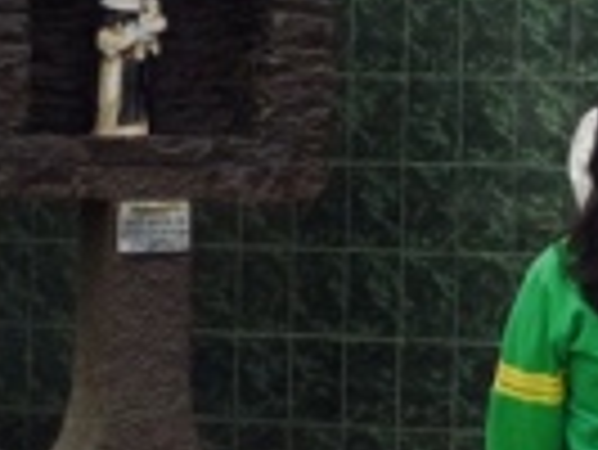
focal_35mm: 121
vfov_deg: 12.2
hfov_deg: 15.4
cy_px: 40
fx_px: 2092
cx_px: 809
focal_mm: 6.4
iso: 100
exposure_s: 1/640
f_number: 3.5
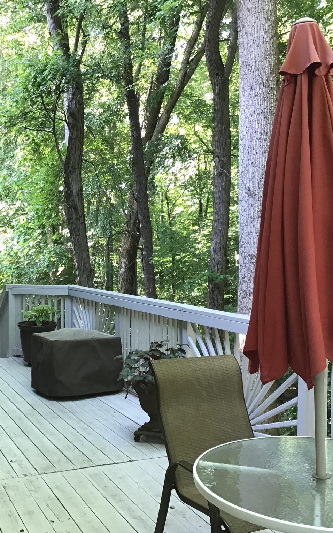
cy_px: 267
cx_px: 103
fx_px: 639
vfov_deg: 45.3
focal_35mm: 44
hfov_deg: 29.0
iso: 32
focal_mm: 3.3
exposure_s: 1/30
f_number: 2.4
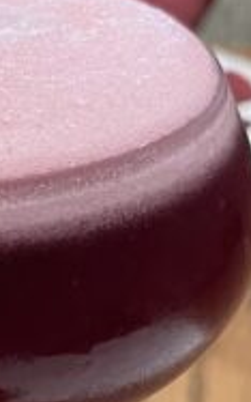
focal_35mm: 104
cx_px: -32
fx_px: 1137
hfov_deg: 12.4
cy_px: 388
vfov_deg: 19.5
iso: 400
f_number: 1.6
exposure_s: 1/60
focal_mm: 4.2
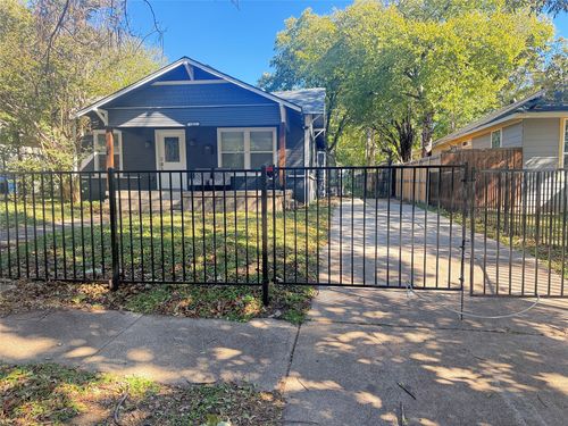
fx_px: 394
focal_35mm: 24
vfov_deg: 56.8
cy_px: 213
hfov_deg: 71.6
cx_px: 284
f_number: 1.78
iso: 100
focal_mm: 6.76
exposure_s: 1/303
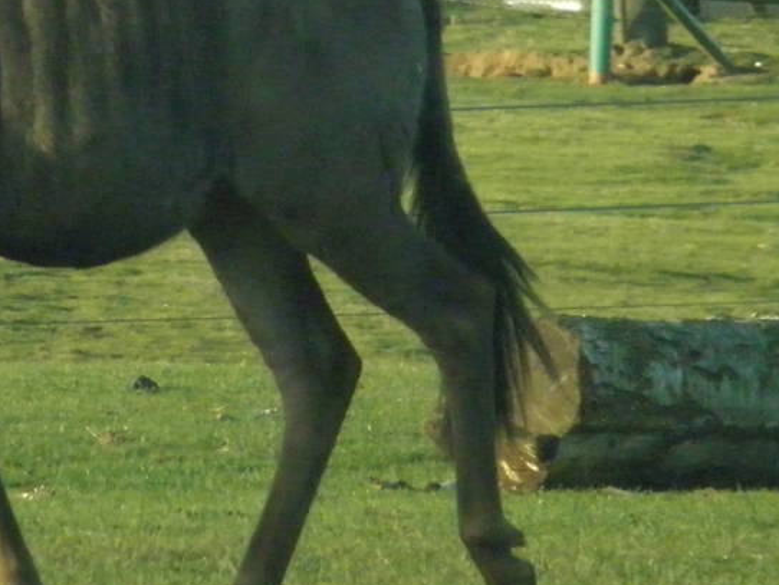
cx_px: 45
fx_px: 20668
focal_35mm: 918
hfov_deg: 2.2
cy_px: 502
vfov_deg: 1.6
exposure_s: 1/400
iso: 500
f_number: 5.4
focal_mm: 55.7
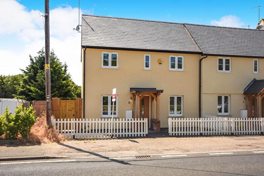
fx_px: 220
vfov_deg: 43.6
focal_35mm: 30
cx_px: 132
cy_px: 88
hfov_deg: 61.9
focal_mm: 20
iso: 100
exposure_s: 1/250
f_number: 5.6
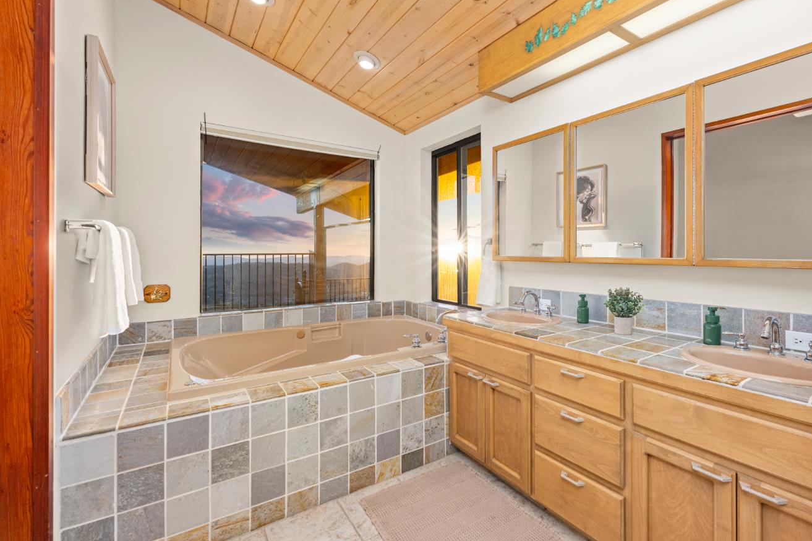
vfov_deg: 73.6
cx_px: 444
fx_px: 361
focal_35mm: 16
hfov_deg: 96.5
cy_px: 247
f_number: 10
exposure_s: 1/8
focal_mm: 14
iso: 320
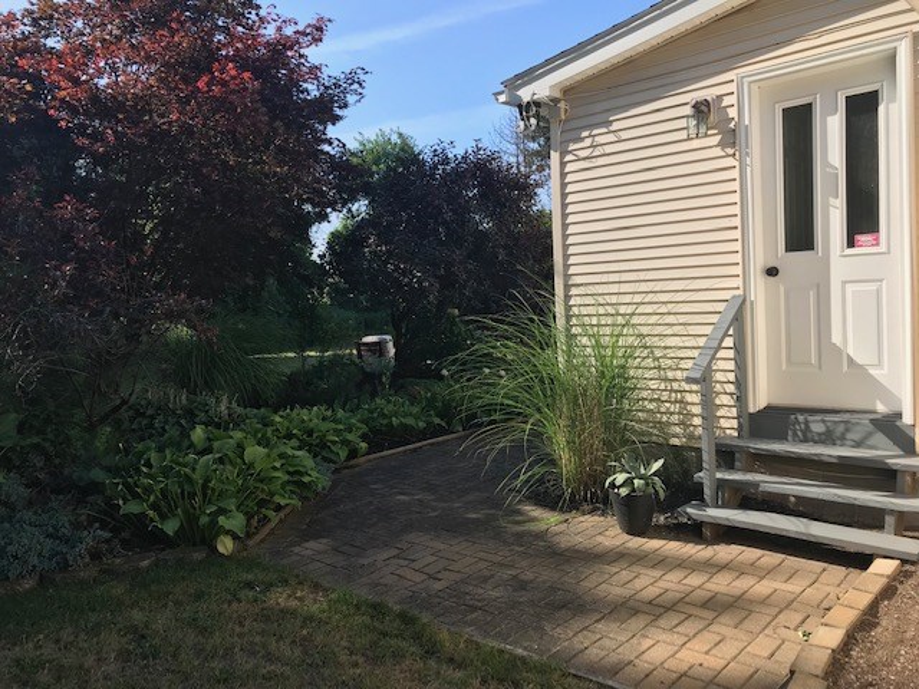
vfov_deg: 49.7
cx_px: 460
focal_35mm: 28
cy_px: 344
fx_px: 743
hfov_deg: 63.4
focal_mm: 3.99
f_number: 1.8
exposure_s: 1/1429
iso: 20
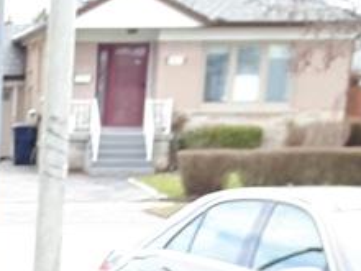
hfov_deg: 10.2
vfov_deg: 7.5
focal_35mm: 180
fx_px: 1877
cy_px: 723
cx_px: -358
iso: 40
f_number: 1.9
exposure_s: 1/116
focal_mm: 3.7
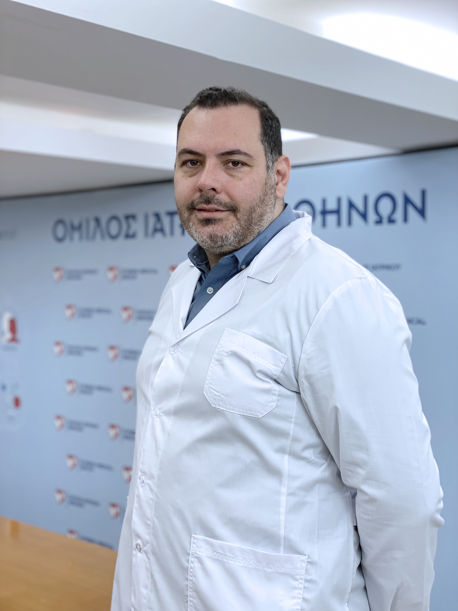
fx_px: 917
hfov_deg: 28.0
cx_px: 229
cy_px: 306
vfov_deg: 36.8
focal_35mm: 52
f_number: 2
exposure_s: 1/100
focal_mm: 6
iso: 50
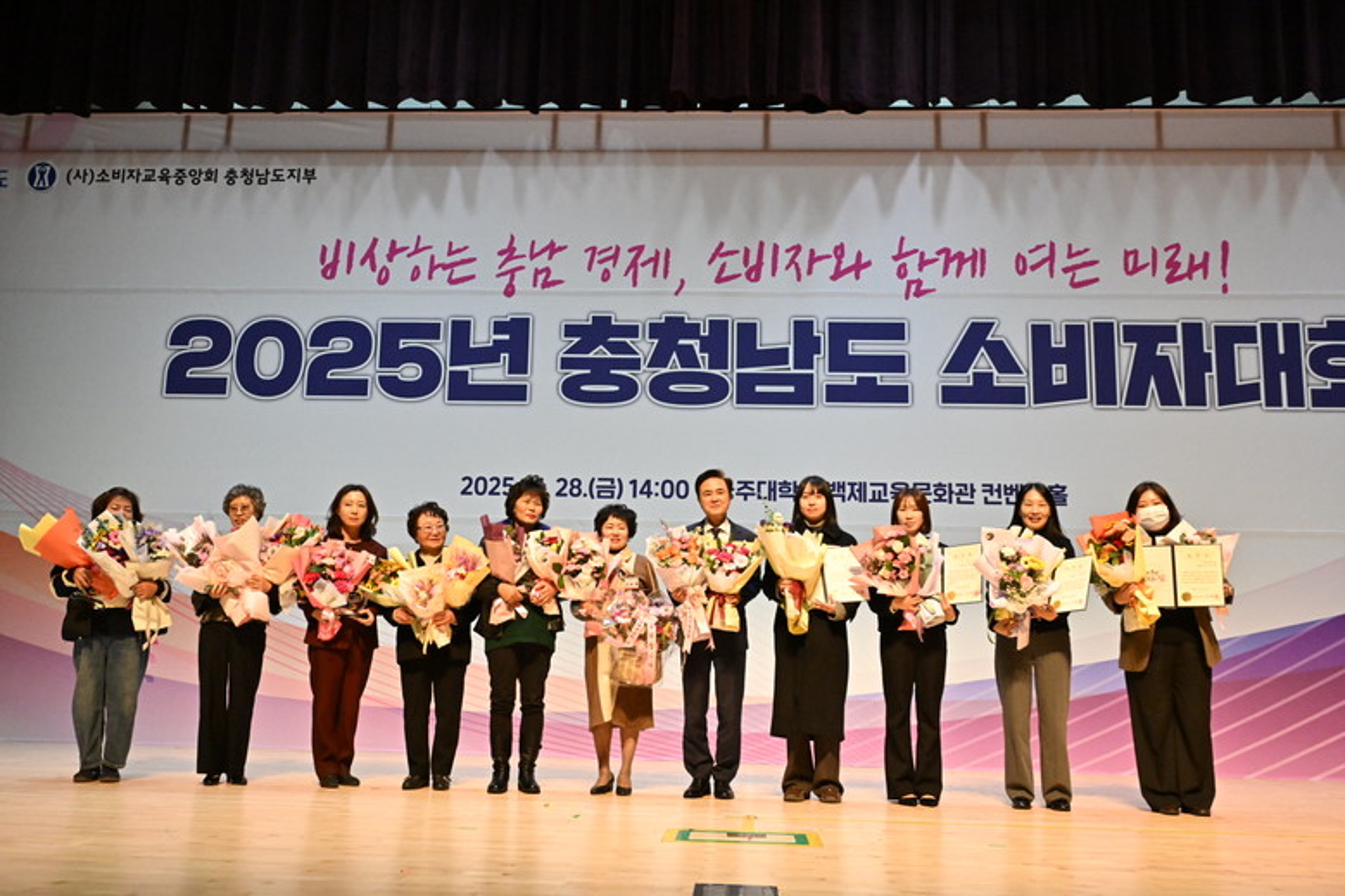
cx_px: 672
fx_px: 1251
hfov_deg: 56.5
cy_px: 448
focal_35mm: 34
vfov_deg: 39.4
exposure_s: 1/200
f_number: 10
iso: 6400
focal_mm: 33.5
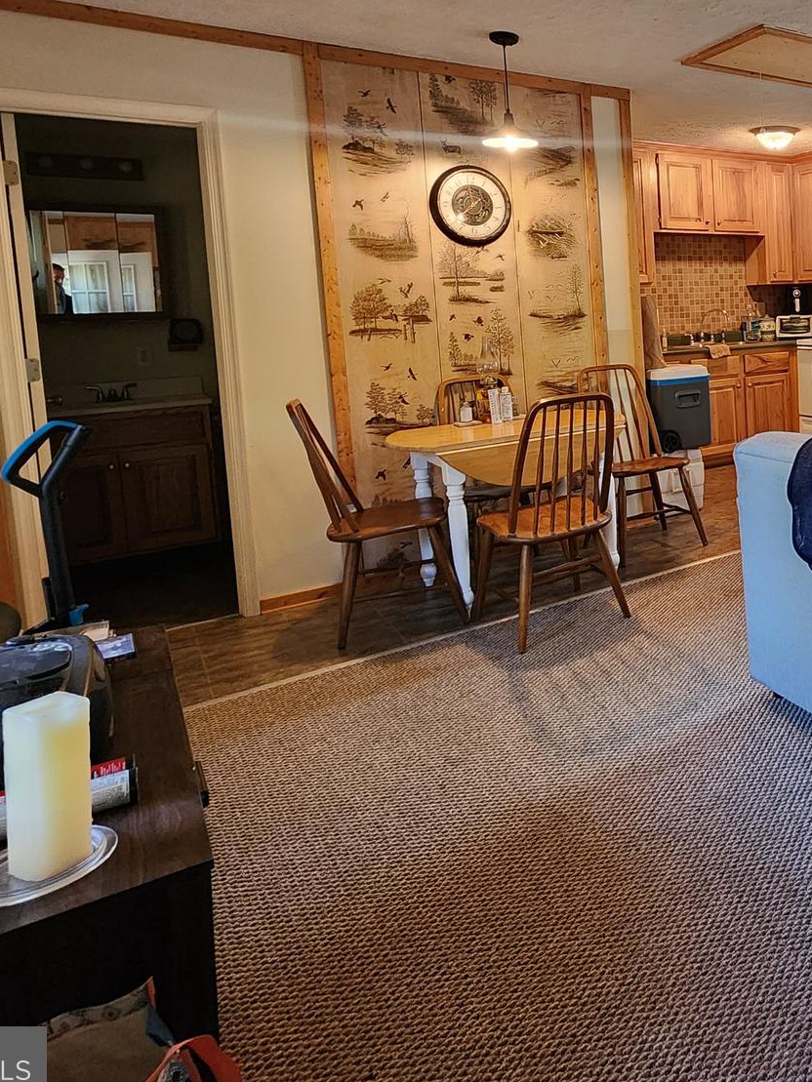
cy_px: 357
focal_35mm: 24
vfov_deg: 69.5
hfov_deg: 47.7
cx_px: 802
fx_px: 750
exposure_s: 1/40
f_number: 2.2
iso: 400
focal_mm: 2.2
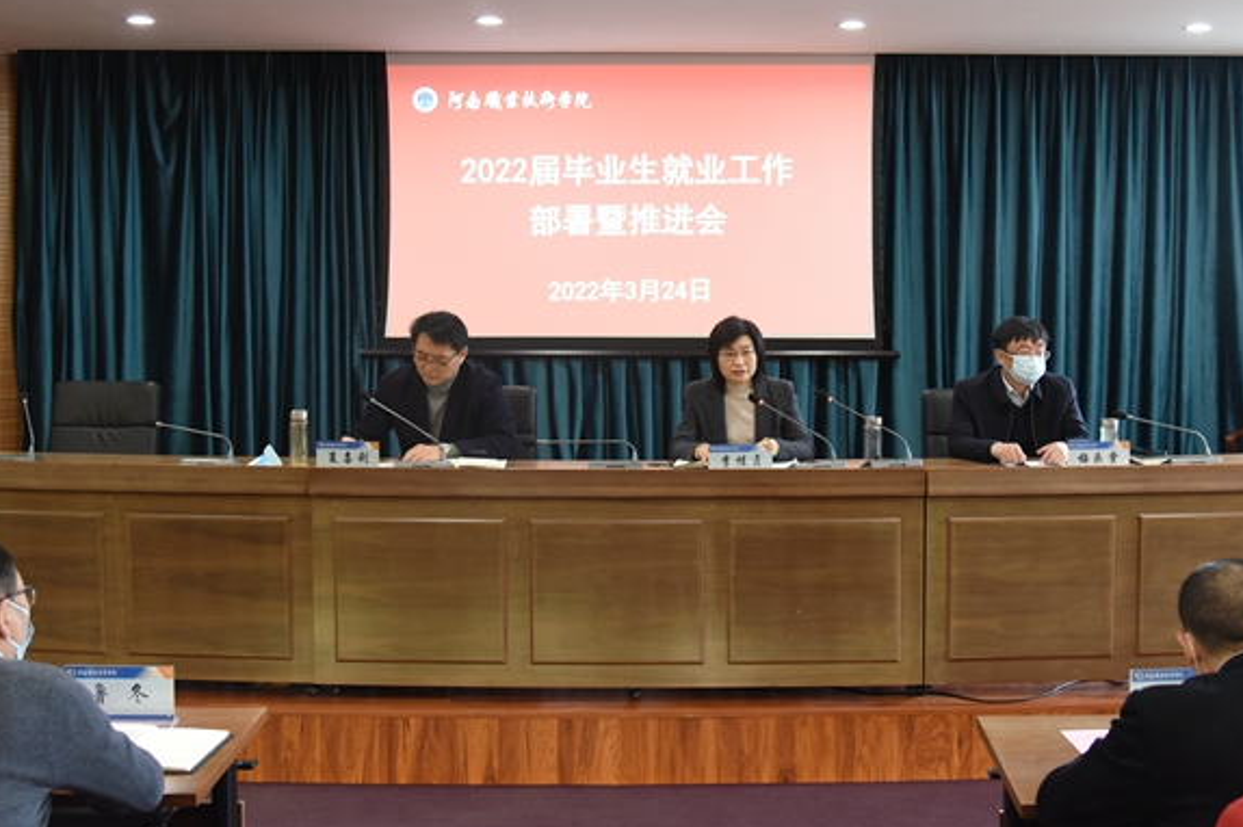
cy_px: 352
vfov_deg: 34.1
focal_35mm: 39
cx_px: 671
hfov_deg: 49.5
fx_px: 1346
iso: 2000
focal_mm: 32
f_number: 4
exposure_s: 1/60
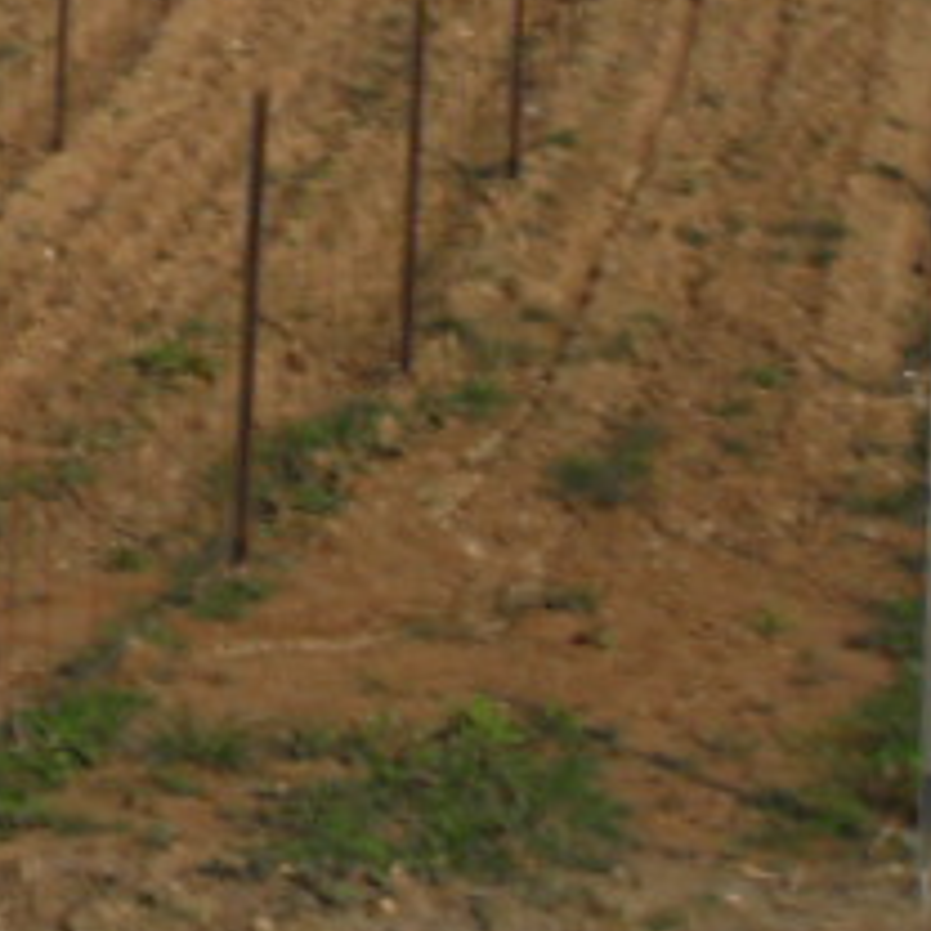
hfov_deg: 10.4
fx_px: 4625
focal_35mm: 152
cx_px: -1029
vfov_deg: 11.1
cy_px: -394
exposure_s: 1/250
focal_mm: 6.3
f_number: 8.2
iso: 80
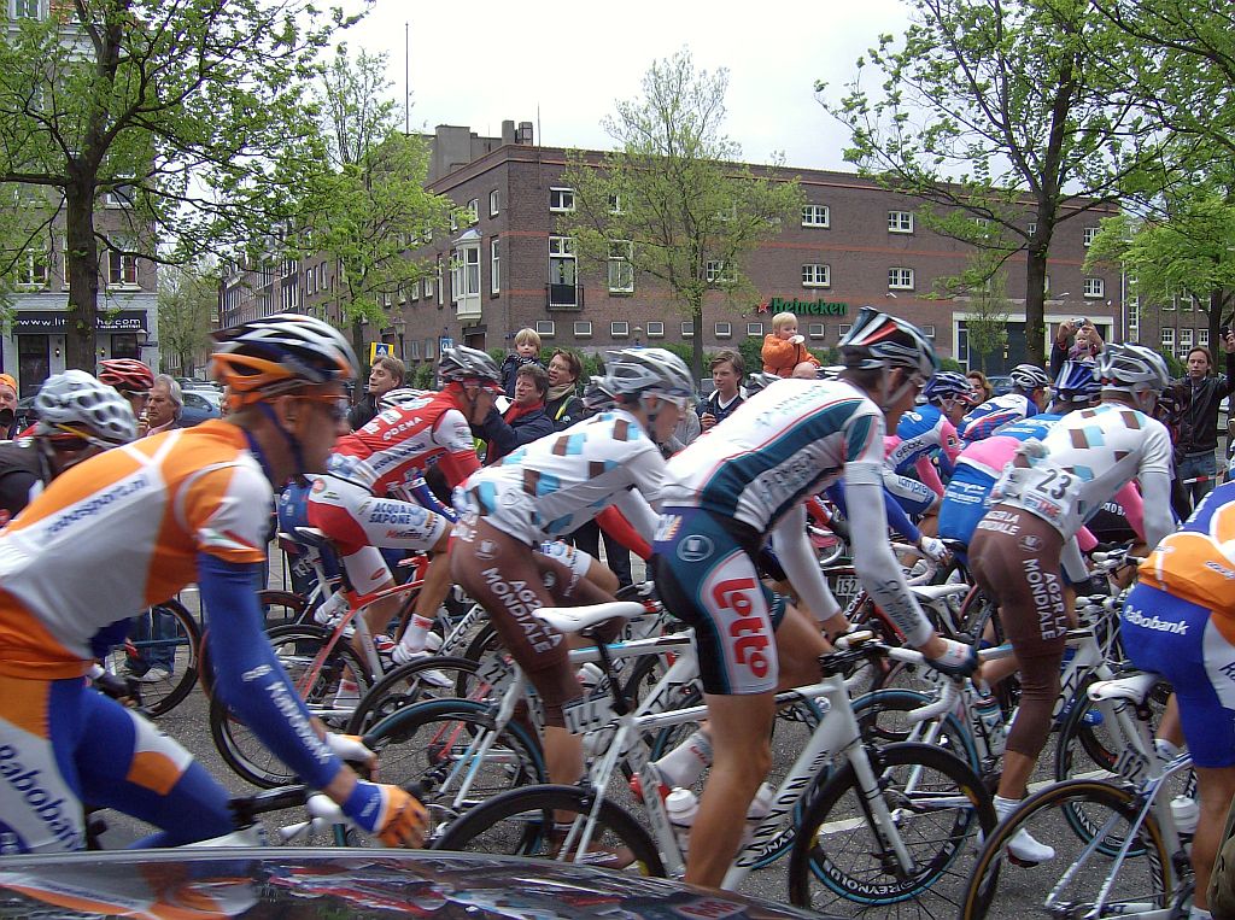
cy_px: 460
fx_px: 1281
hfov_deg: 51.5
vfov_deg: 39.5
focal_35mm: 36
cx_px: 618
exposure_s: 1/356
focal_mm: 6
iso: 100
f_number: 4.7
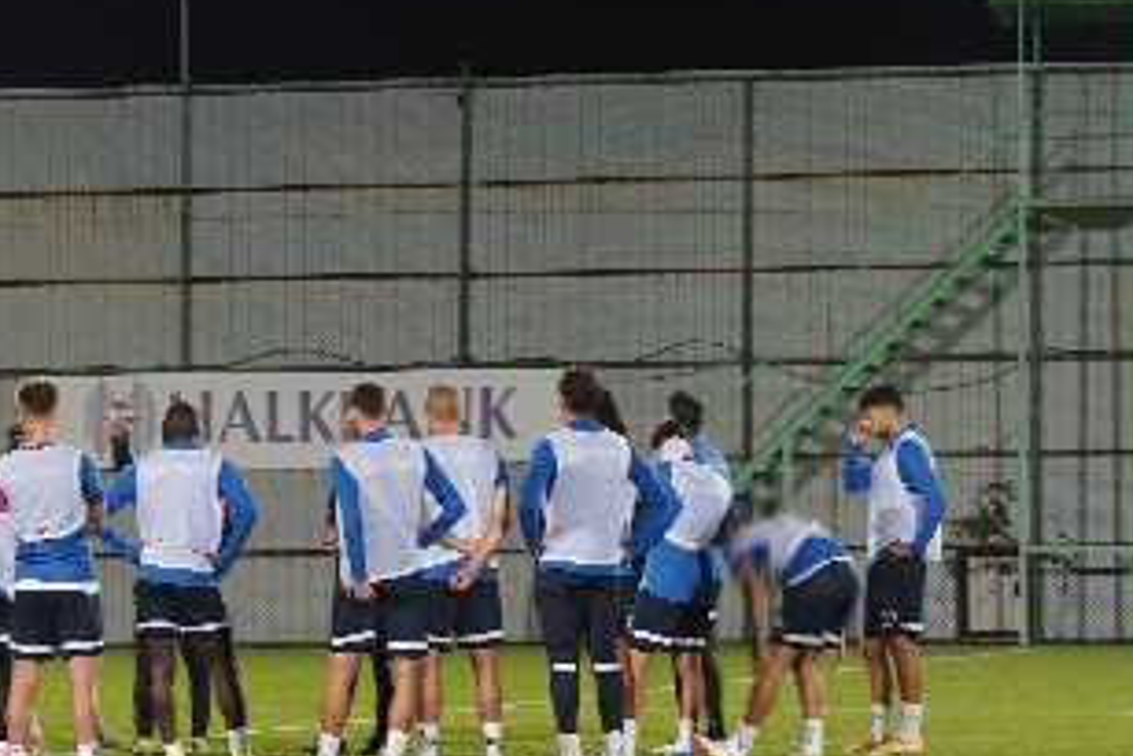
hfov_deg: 8.6
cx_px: 218
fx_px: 7557
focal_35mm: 240
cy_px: 596
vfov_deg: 5.7
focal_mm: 110
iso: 640
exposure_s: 1/10
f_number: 8
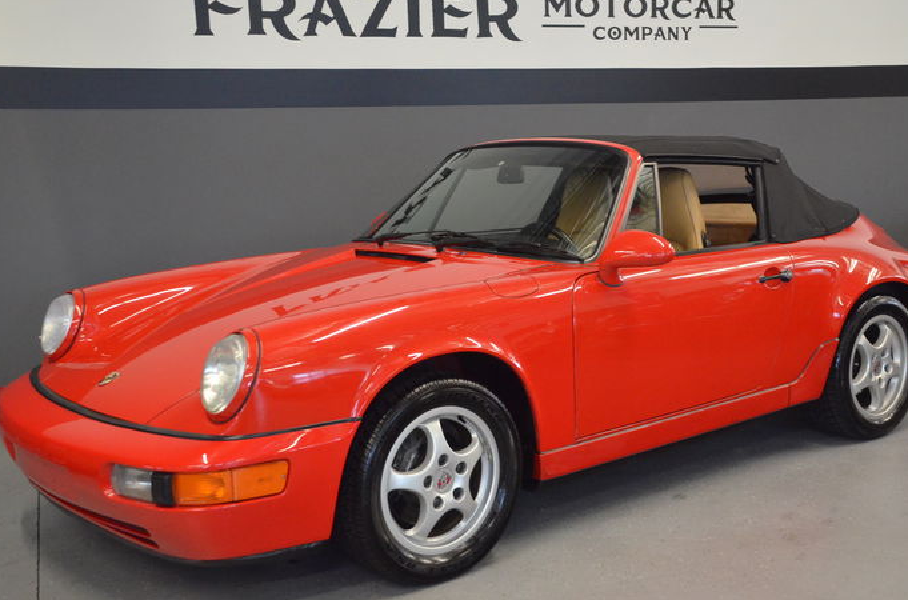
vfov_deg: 30.3
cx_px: 477
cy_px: 280
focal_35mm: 44
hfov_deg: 44.6
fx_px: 1107
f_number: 3.8
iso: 3200
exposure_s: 1/30
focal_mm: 26
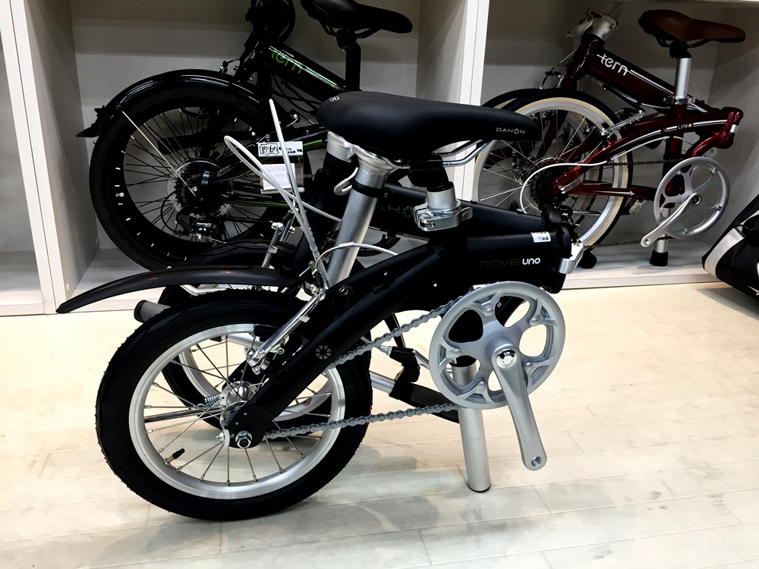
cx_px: 380
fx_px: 636
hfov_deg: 61.7
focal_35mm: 29
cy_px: 284
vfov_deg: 48.2
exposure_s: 1/33
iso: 50
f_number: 2.2
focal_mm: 4.15
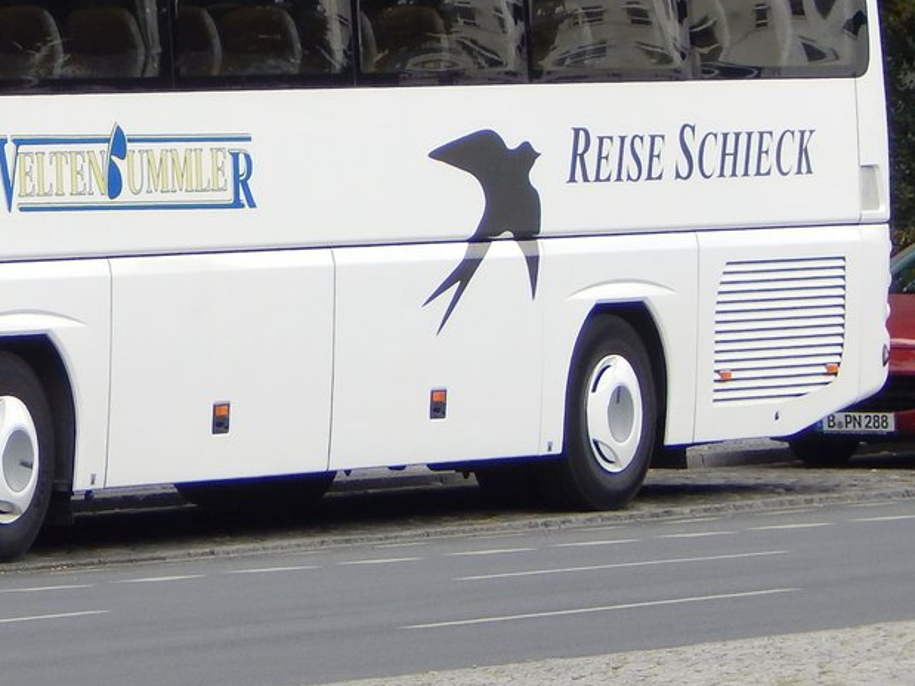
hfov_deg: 5.6
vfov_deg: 4.2
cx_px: 50
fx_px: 9329
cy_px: 80
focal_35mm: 353
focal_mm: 32.8
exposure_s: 1/320
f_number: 5.3
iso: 125
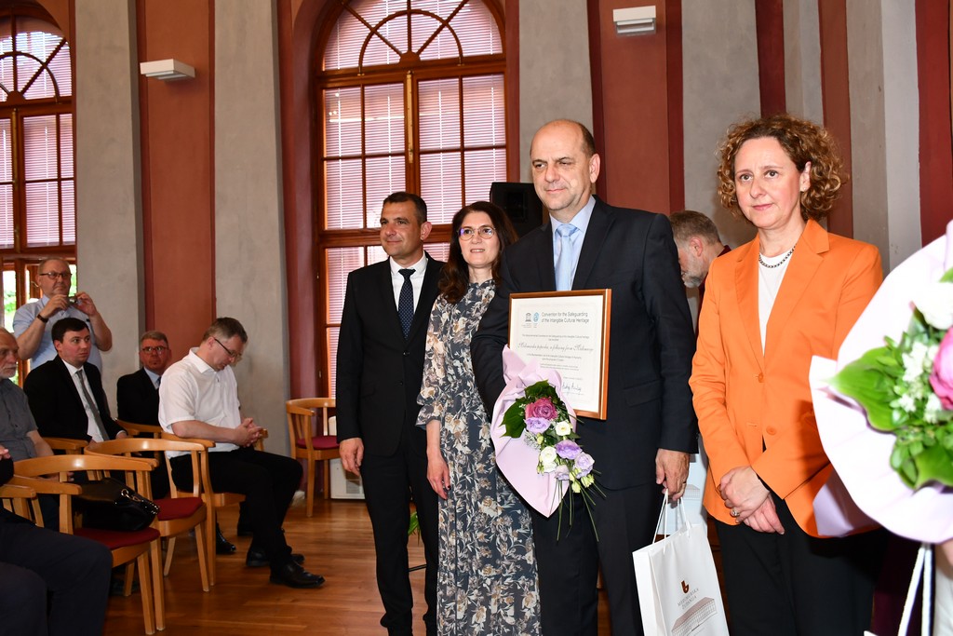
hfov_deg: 61.9
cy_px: 318
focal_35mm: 30
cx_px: 476
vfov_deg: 43.6
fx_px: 794
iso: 900
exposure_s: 1/60
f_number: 3.5
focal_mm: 20
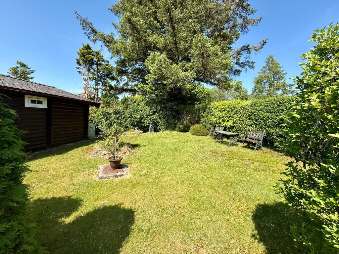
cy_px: 127
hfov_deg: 102.1
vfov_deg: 85.7
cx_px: 170
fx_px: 137
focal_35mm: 14
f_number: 2.2
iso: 50
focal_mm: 2.22
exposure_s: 1/955
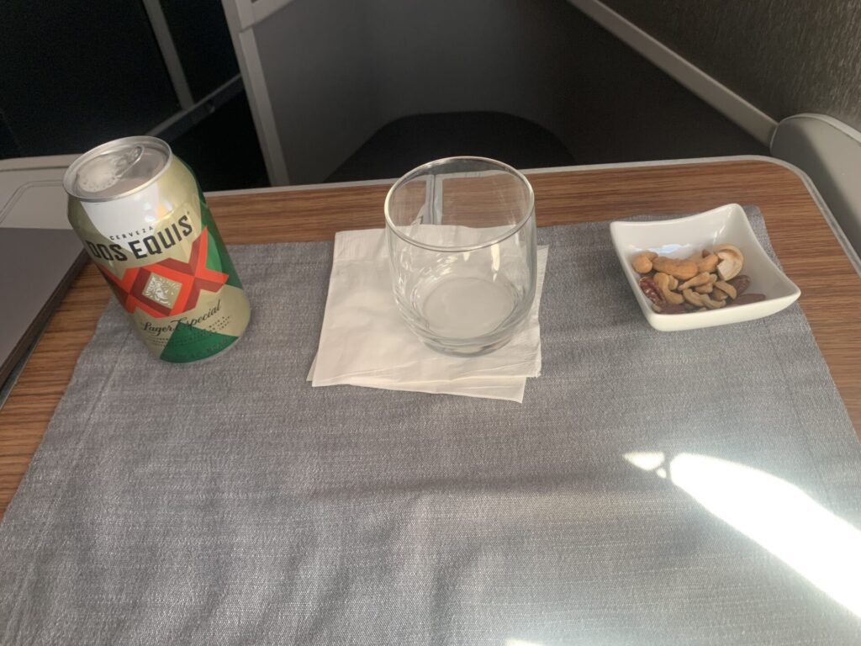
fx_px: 647
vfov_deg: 53.1
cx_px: 430
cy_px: 323
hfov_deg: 67.3
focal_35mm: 26
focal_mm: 4.25
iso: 125
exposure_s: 1/60
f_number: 1.8
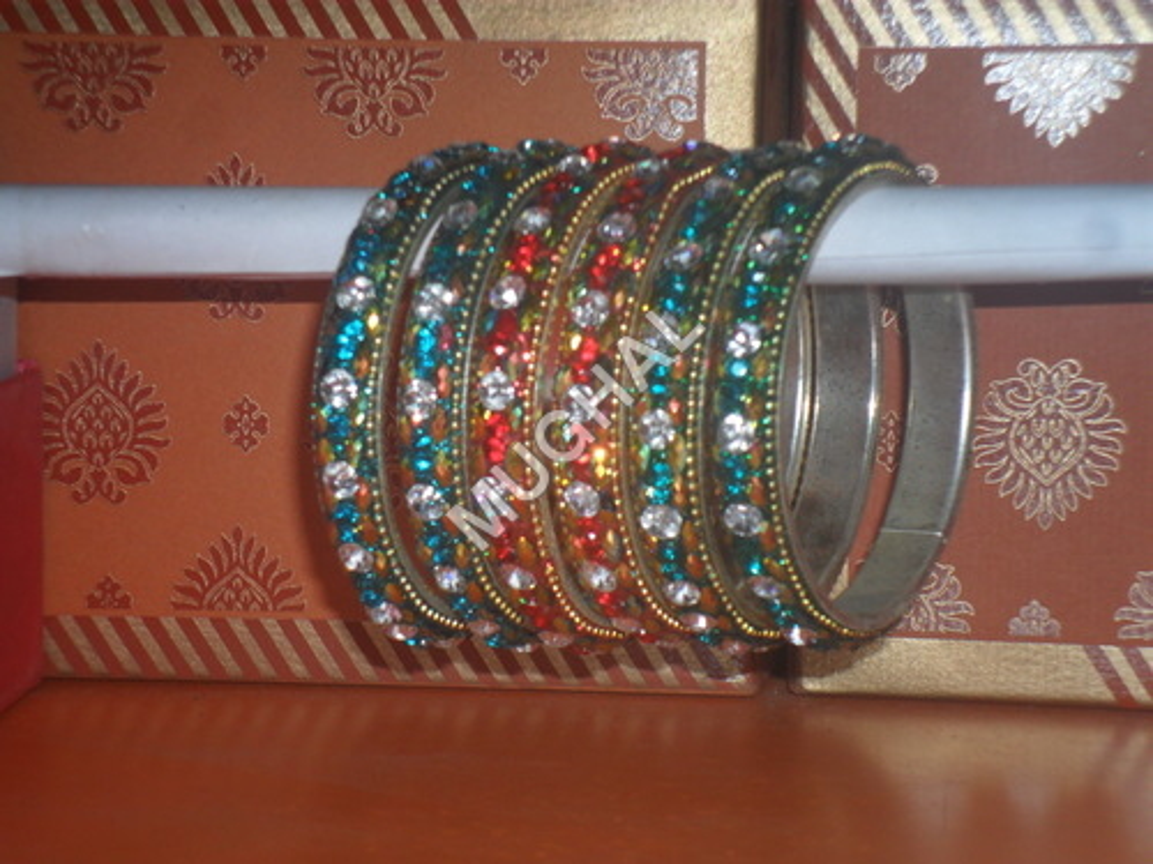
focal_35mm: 108
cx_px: 576
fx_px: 3597
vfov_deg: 13.7
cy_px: 432
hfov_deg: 18.2
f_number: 5
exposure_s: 1/60
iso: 100
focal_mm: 19.6
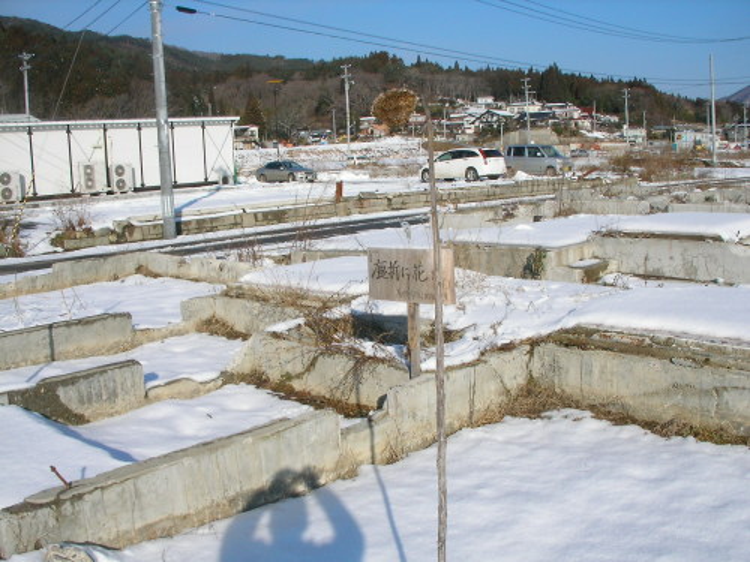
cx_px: 375
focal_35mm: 38
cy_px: 281
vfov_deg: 37.7
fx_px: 823
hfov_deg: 49.0
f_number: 5.6
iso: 71
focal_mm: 6.3
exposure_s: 1/550
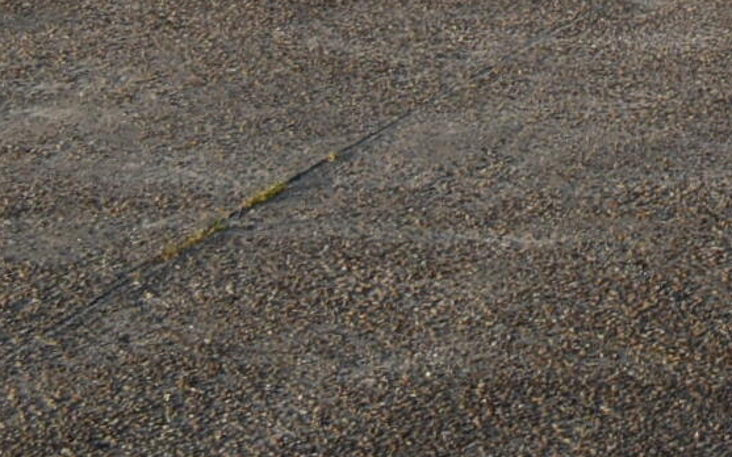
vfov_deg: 7.9
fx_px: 2952
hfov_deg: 12.8
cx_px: 1350
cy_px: -812
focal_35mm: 148
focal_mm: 18
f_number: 8
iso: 320
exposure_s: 1/250
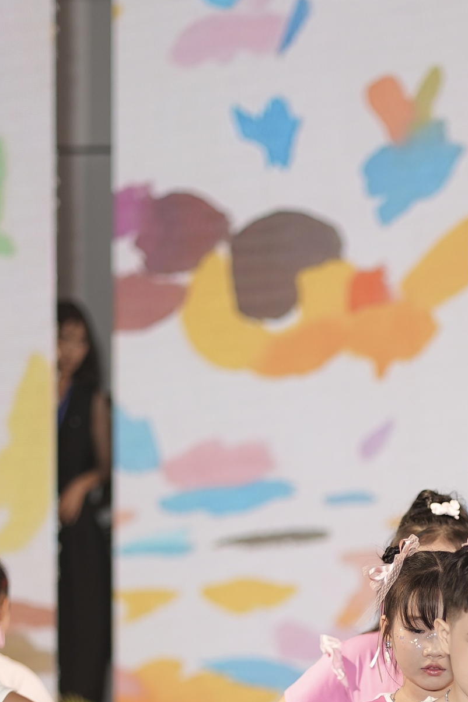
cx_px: 392
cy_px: 575
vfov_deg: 9.7
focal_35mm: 212
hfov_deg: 6.5
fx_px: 4134
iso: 100
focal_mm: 85
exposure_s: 1/160
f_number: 1.8
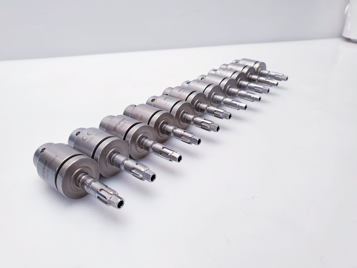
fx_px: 268
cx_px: 178
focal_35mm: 26
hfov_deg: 67.3
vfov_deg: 53.1
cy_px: 134
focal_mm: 4.3
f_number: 2.4
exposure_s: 1/50
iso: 64
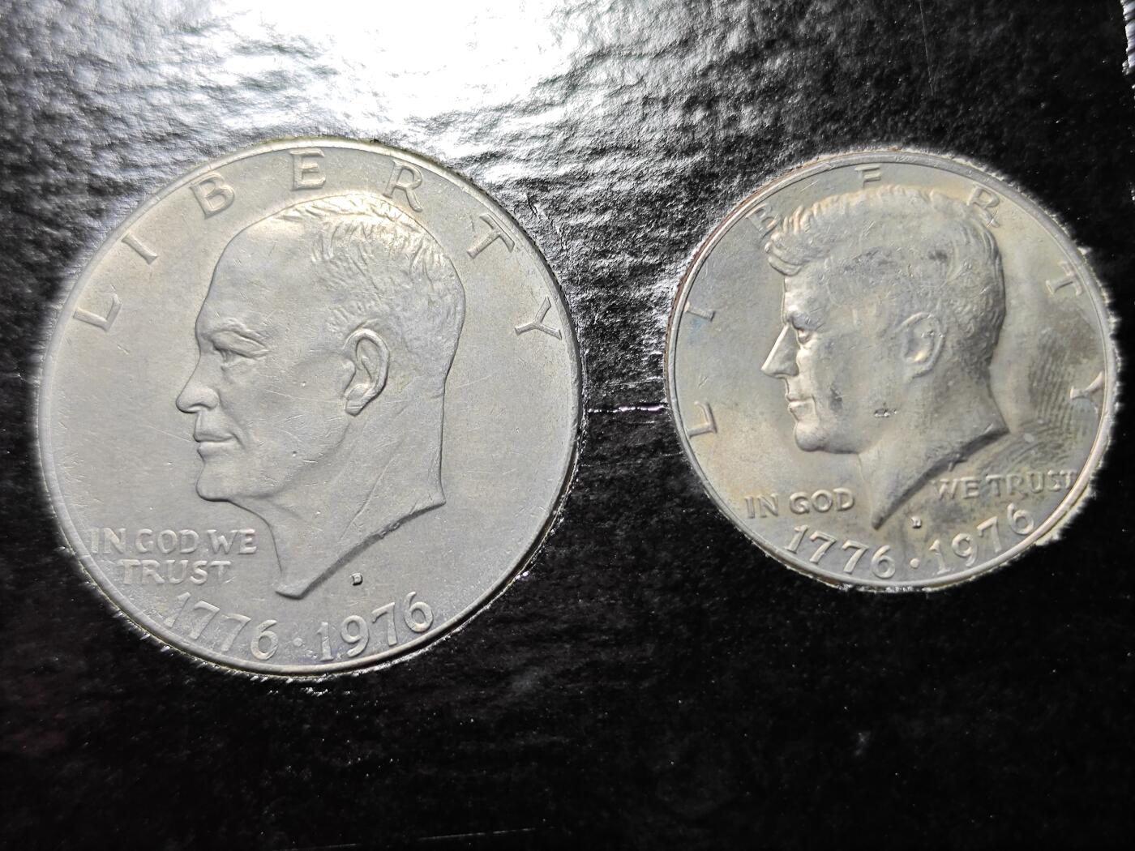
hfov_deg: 38.9
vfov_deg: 29.7
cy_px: 426
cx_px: 568
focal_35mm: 49
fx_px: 1607
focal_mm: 5.84
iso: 80
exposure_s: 1/67.9
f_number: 1.6
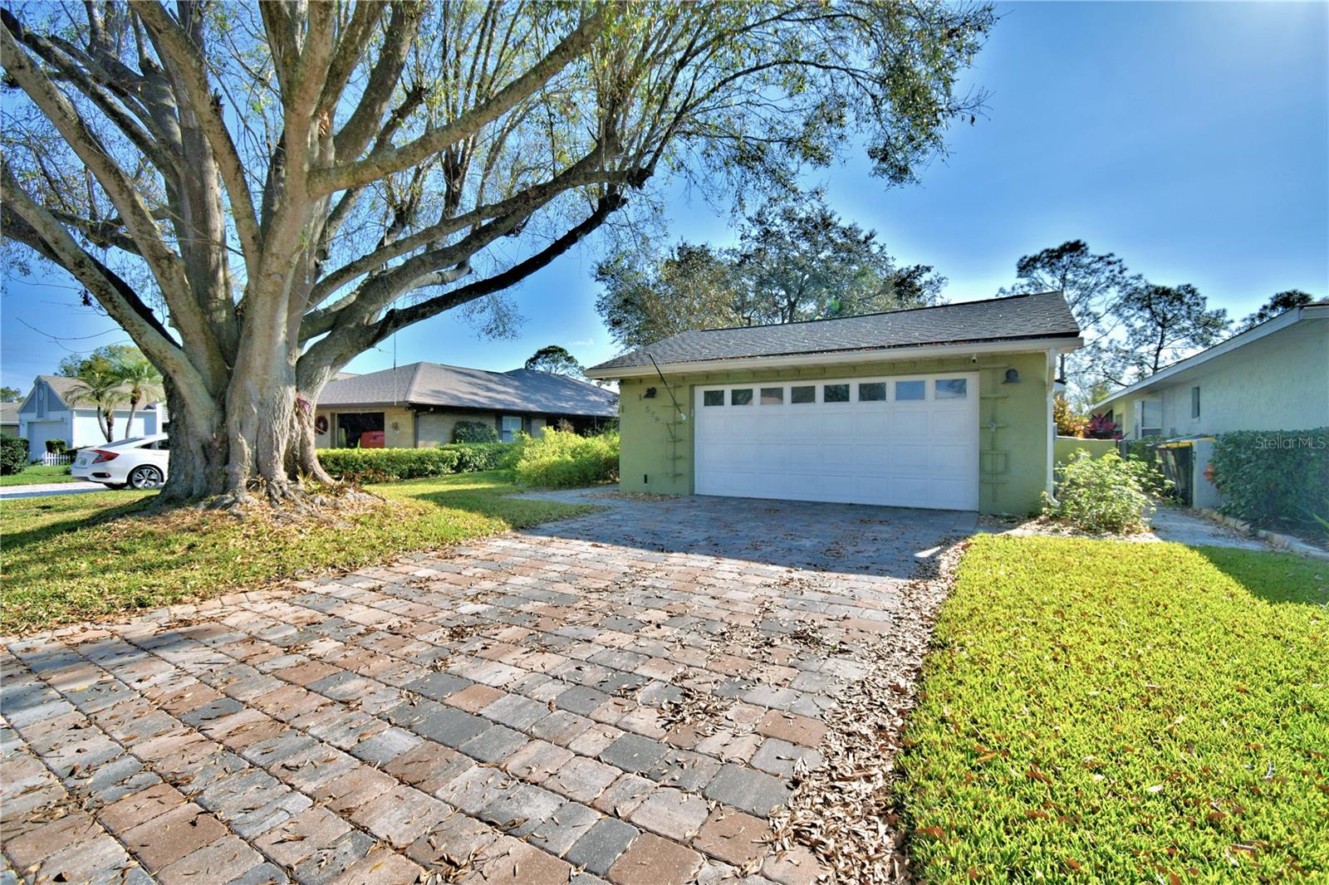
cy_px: 442
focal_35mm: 15
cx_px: 664
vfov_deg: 77.3
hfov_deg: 100.4
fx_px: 554
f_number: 4.5
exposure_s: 1/1600
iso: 100
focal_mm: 10
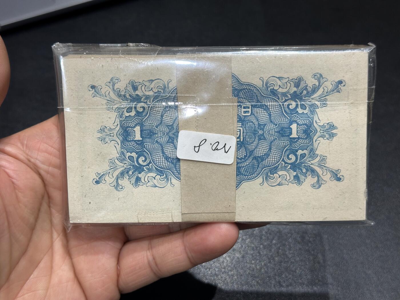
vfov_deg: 30.3
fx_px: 555
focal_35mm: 48
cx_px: 200
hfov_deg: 39.7
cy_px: 150
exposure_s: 1/50
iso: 100
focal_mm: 6.86
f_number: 1.78
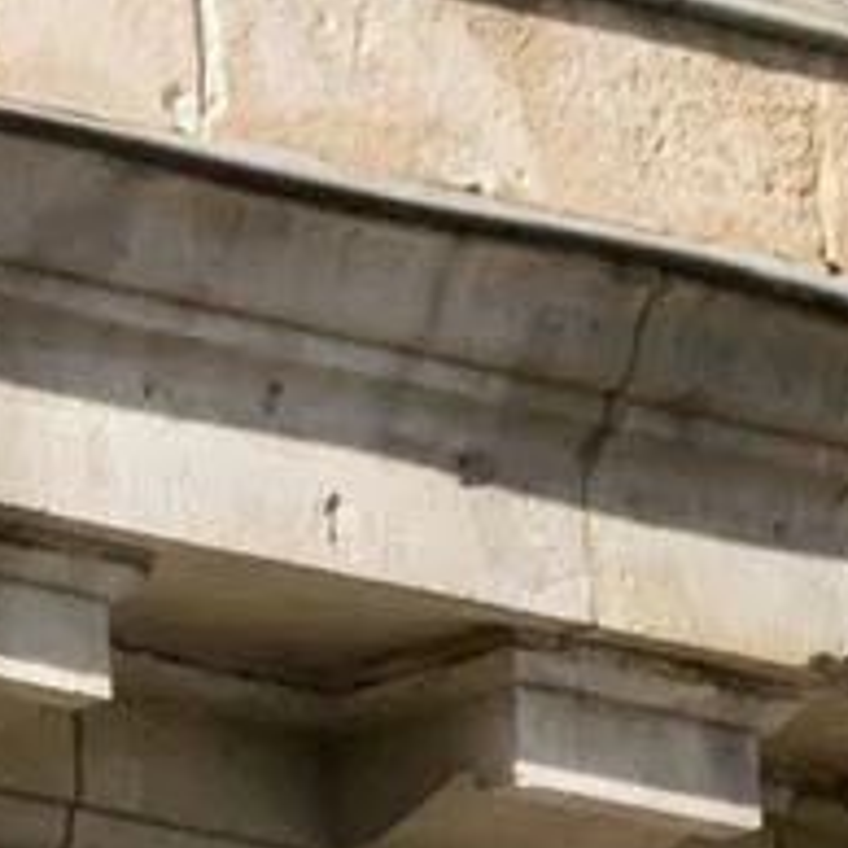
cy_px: 1823
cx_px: 380
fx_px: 40908
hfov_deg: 1.2
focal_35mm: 1476
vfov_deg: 1.2
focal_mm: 150
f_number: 7.1
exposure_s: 1/1250
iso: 200
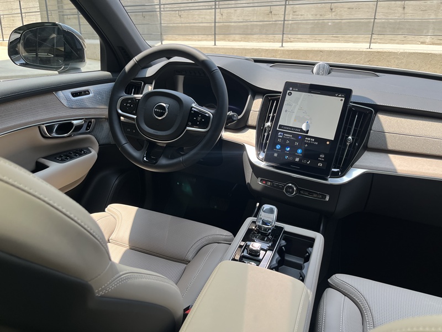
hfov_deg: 67.3
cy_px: 166
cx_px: 221
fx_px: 332
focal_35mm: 26
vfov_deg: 53.1
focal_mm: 5.1
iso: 50
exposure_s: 1/390
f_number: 1.6
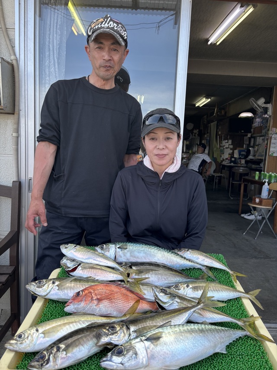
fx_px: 278
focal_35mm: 26
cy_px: 185
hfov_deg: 53.0
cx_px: 138
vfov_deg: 67.3
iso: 50
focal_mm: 5.96
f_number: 1.6
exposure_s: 1/601
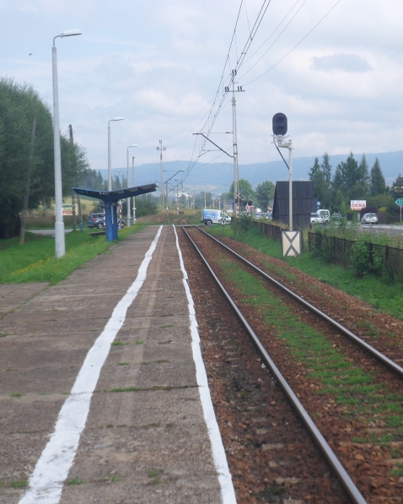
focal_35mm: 68
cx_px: 266
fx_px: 1013
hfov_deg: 22.4
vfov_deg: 27.9
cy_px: 252
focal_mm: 8.1
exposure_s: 1/500
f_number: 4.3
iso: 80
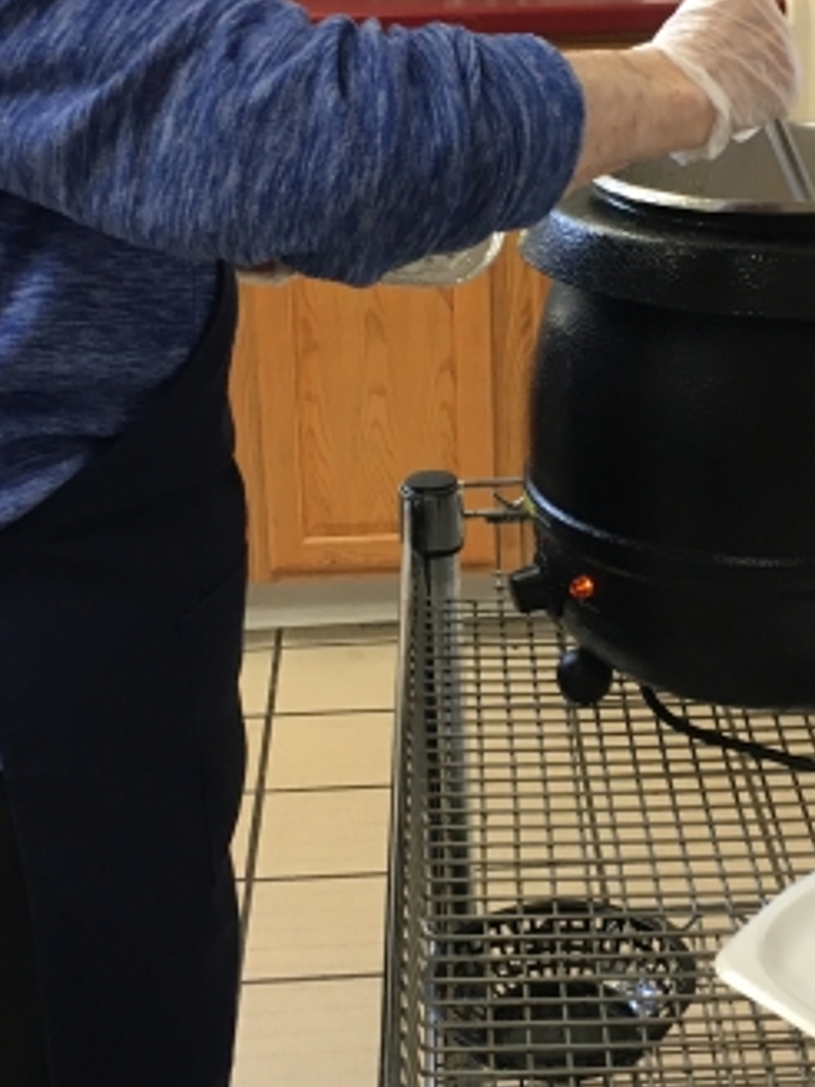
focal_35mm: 68
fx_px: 2135
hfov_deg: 21.6
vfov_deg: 28.5
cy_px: 404
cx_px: 523
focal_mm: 4.15
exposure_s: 1/30
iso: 64
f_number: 2.2
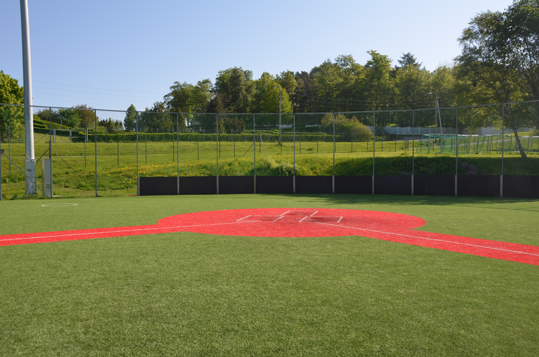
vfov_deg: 39.8
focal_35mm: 33
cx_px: 270
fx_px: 493
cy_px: 178
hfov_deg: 57.3
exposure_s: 1/250
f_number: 7.1
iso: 100
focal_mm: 22
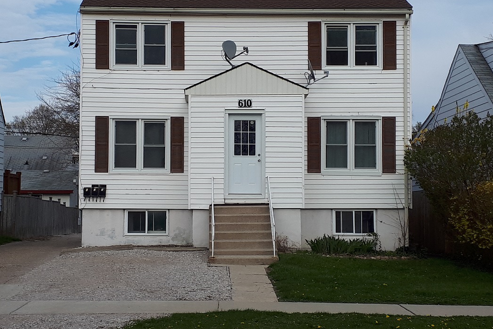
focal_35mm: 31
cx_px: 226
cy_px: 139
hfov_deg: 60.2
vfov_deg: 42.2
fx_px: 424
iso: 40
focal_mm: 3.6
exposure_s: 1/1486
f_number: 1.9
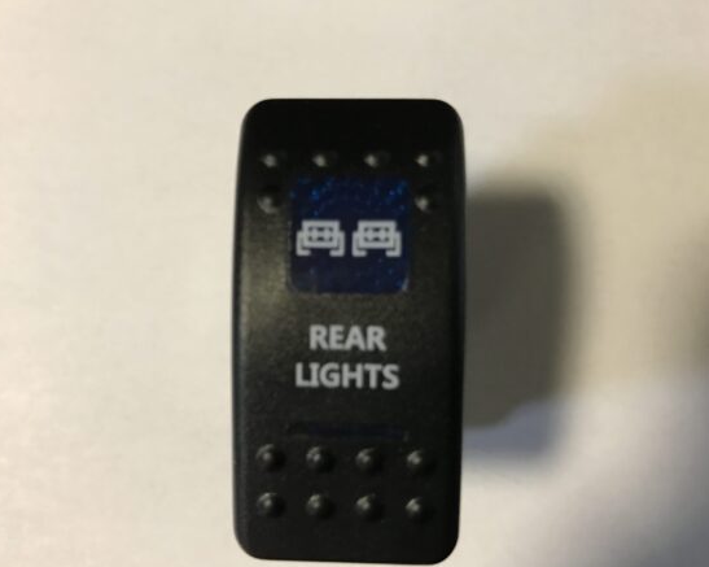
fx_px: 629
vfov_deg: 48.5
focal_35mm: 30
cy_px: 289
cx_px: 334
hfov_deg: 58.8
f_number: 1.8
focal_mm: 3.99
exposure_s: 1/17
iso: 64
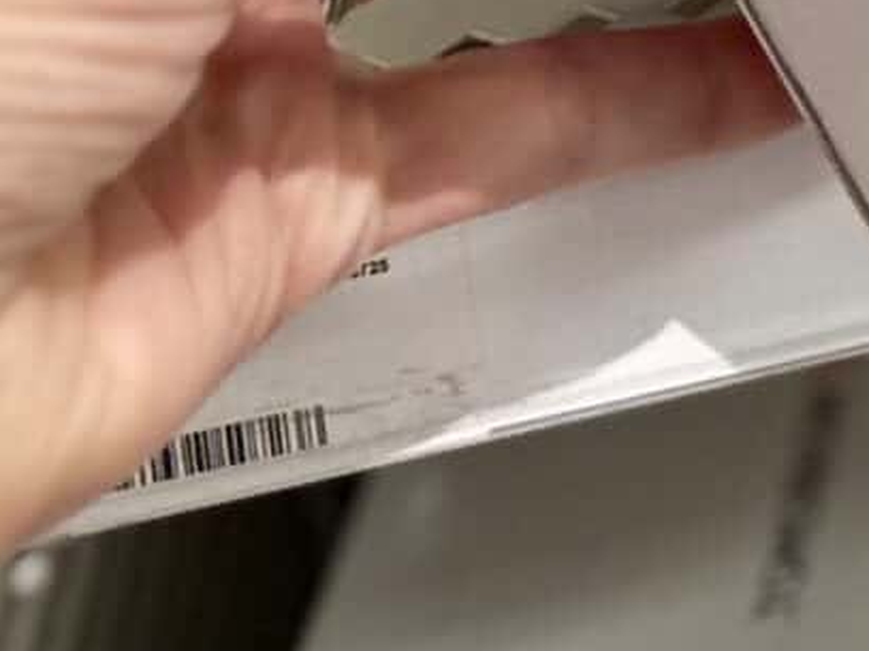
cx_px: 2389
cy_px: -696
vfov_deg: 9.2
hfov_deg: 10.4
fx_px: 3790
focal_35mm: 151
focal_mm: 6.76
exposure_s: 1/120
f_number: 1.78
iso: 100
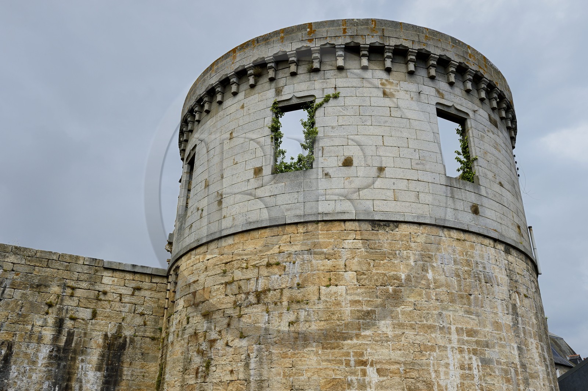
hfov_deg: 58.7
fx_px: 522
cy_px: 196
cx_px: 294
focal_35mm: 32
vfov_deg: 41.1
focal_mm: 32
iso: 200
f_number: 13
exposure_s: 1/250
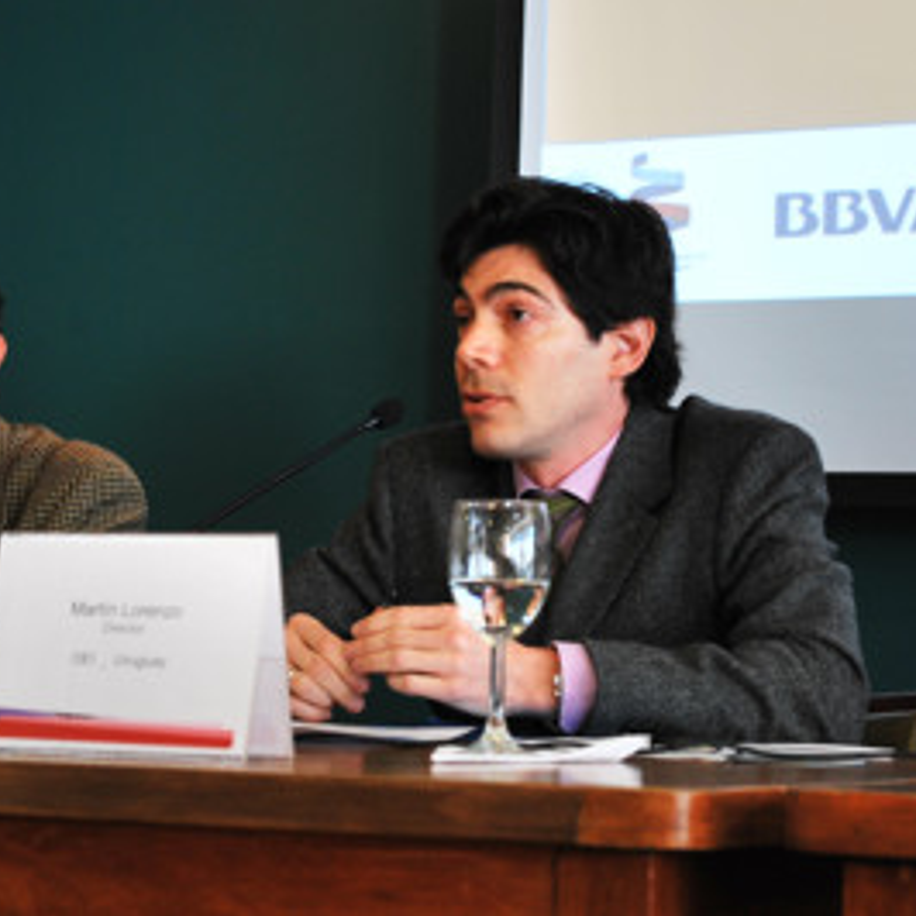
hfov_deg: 16.4
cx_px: 275
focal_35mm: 106
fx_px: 3163
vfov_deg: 16.5
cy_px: 458
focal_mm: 55
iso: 400
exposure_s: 1/15
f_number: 5.6
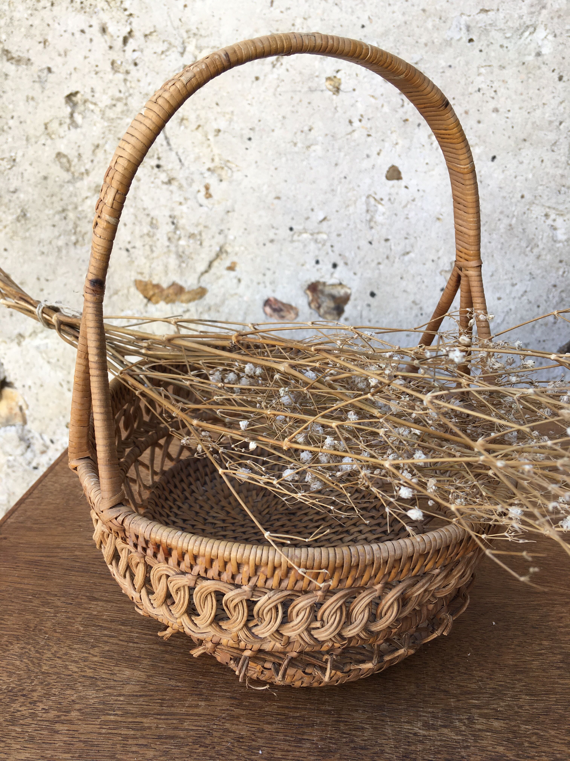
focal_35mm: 29
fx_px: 637
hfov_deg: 48.2
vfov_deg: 61.7
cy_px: 380
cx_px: 285
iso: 25
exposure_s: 1/128
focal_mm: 4.15
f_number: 2.2
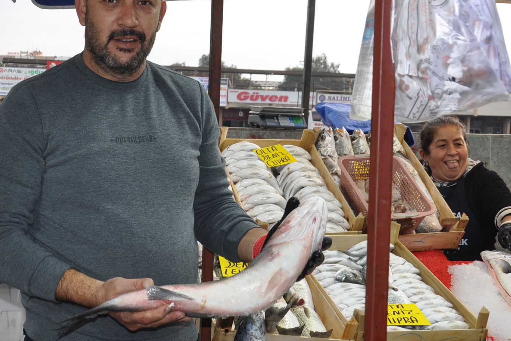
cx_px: 130
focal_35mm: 58
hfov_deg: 33.9
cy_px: 137
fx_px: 820
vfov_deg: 23.4
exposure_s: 1/200
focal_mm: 25
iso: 200
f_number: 6.3
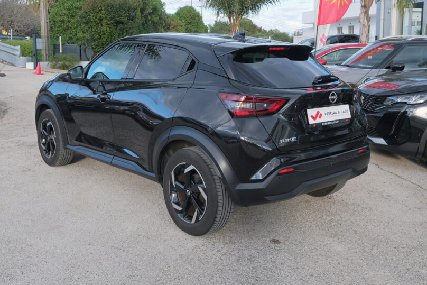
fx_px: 451
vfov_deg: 35.0
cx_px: 211
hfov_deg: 50.7
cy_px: 126
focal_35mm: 38
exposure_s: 1/100
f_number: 9
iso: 500
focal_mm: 20.3
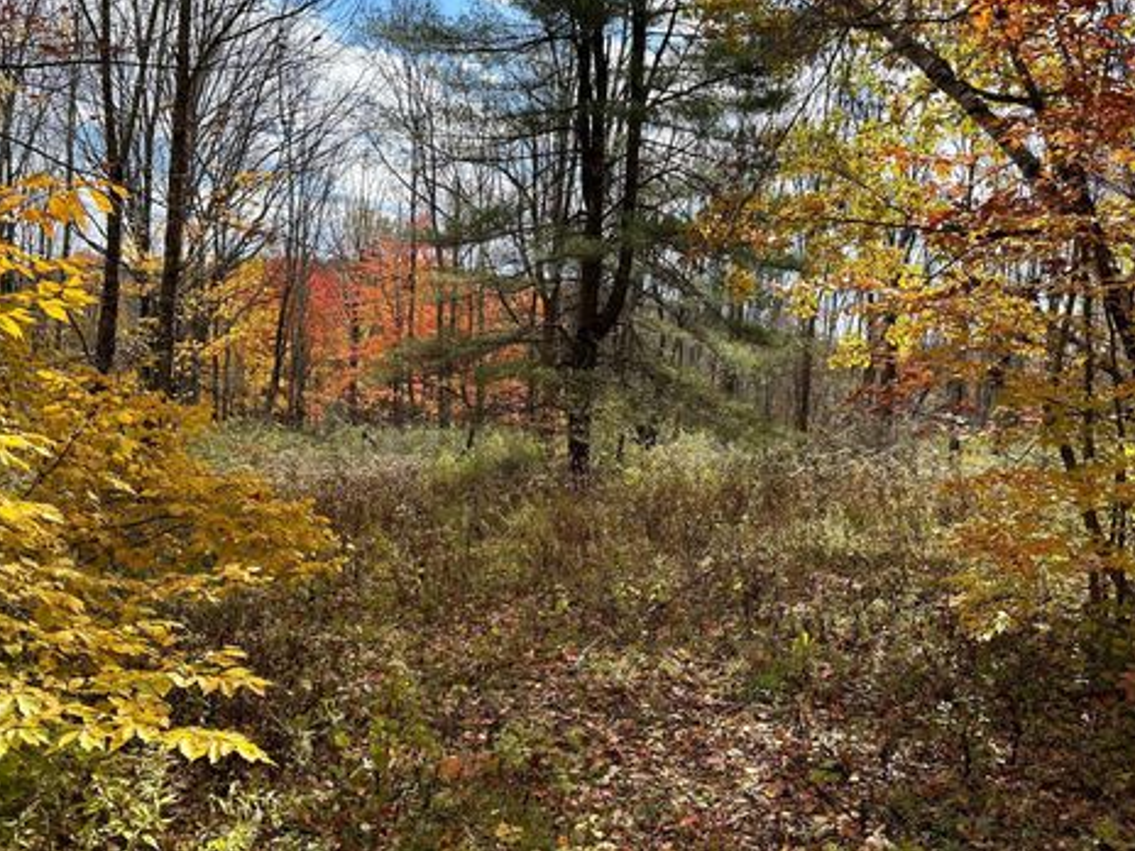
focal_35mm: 28
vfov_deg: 49.7
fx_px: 918
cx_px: 602
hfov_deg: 63.4
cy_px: 395
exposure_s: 1/1468
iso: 50
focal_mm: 5.7
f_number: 1.5
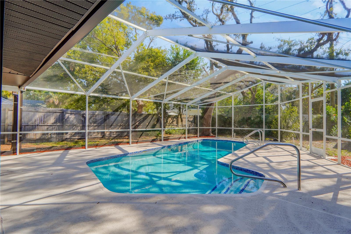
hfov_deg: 90.0
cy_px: 117
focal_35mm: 18
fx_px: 175
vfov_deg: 67.4
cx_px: 176
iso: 100
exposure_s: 1/200
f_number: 4.5
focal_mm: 12
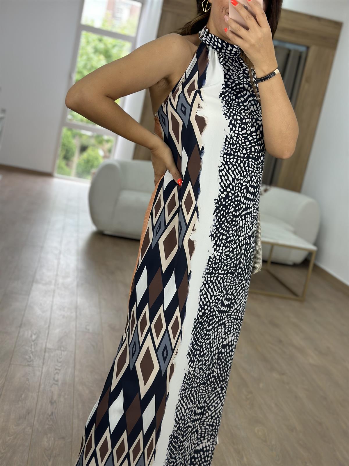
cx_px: 174
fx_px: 645
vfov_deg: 39.7
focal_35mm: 48
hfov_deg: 30.3
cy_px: 233
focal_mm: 6.86
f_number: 1.78
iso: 64
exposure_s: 1/151
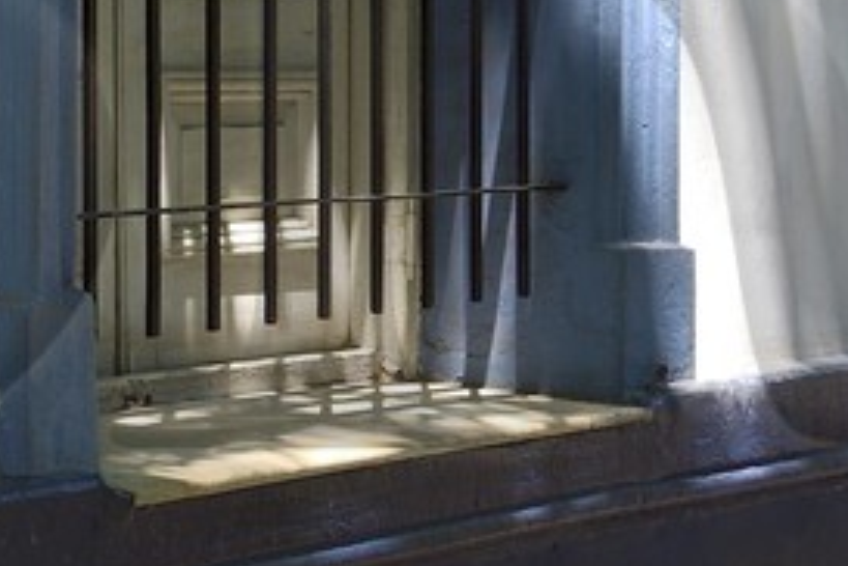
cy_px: -56
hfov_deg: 12.9
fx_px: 3721
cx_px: 180
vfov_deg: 8.6
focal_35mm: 158
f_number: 8
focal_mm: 27
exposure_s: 1/80
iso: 200
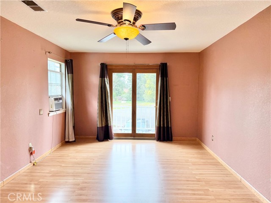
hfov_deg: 71.6
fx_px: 188
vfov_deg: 56.8
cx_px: 136
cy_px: 102
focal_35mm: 24
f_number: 1.78
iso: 160
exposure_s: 1/132
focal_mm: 6.76
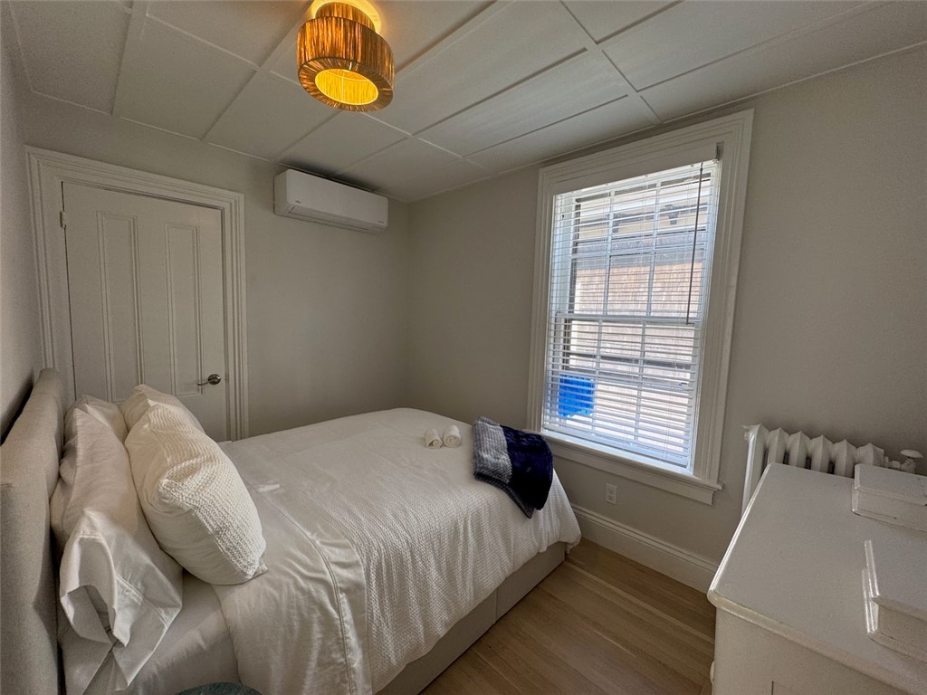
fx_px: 375
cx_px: 464
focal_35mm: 14
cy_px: 348
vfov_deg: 85.7
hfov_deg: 102.1
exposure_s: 1/120
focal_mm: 2.22
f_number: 2.2
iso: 100
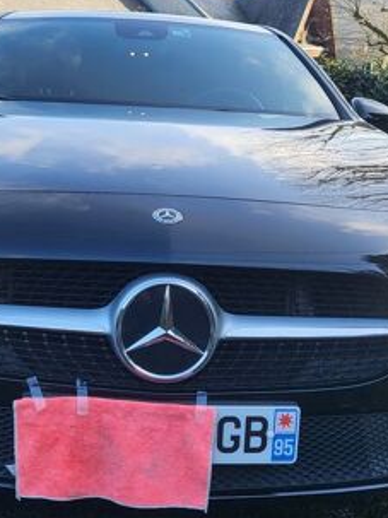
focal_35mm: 55
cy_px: 222
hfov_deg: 26.4
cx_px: 125
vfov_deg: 34.9
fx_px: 823
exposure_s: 1/609
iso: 50
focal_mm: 4.25
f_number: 1.8
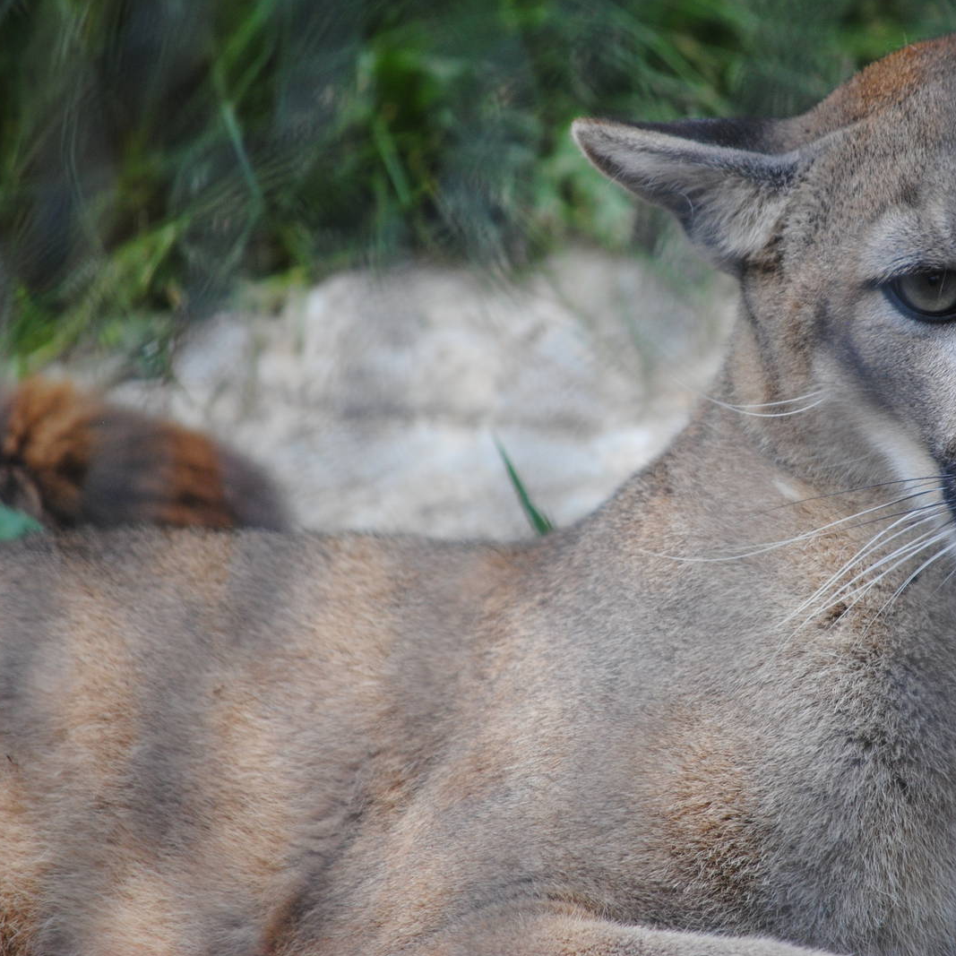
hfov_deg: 3.1
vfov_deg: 3.1
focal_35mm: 574
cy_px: 477
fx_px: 17935
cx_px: 692
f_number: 5.6
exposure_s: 1/400
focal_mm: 300
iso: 400
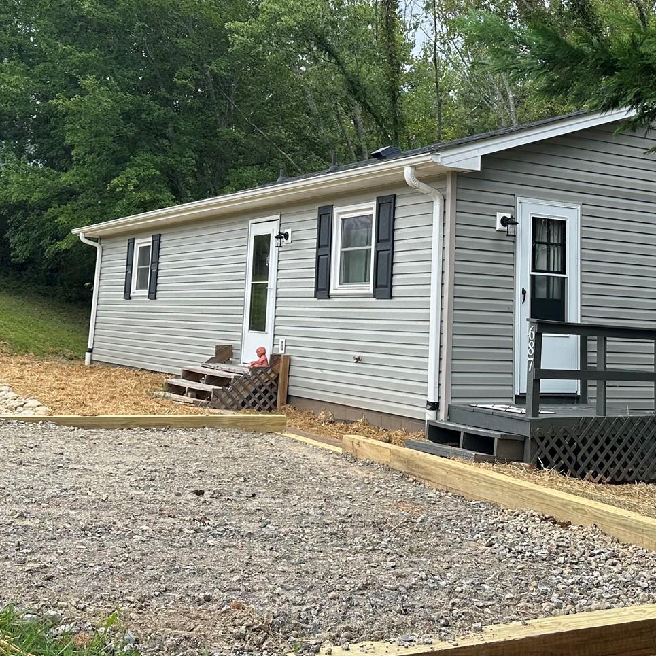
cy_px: 189
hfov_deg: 37.5
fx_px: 965
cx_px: 375
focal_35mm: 45
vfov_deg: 36.9
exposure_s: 1/1009
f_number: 1.78
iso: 80
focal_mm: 6.86
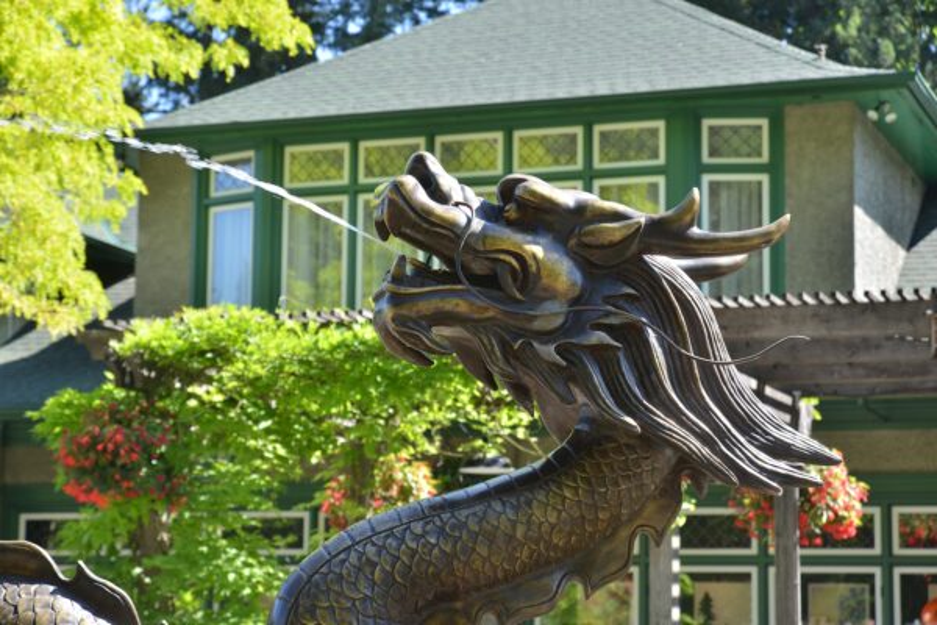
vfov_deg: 16.1
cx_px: 468
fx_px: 2212
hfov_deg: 23.9
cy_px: 312
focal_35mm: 85
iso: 400
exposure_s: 1/200
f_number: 9
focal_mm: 85
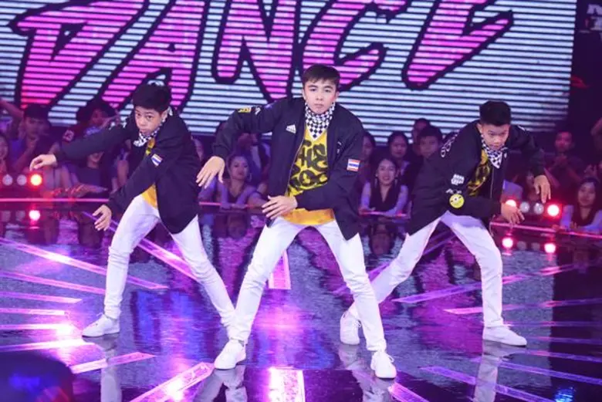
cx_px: 301
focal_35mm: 142
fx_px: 2384
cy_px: 201
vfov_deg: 9.6
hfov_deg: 14.4
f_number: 3.5
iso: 5000
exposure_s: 1/1600
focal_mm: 95
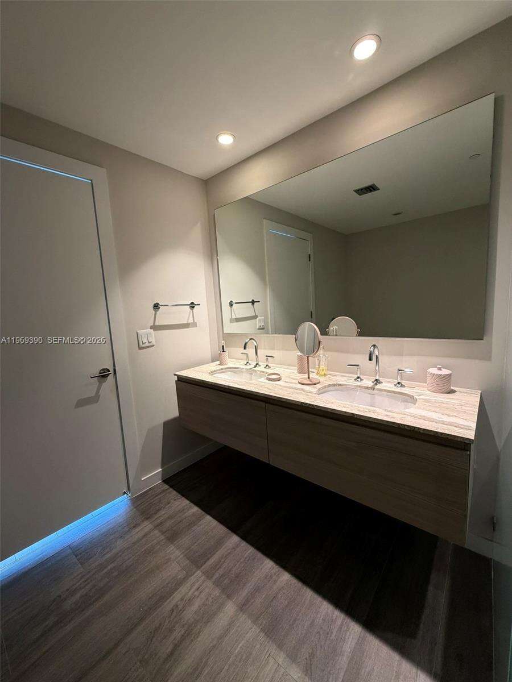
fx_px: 276
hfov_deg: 85.7
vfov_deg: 102.1
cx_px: 256
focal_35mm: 14
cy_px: 341
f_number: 2.2
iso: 320
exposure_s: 1/60
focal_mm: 2.22
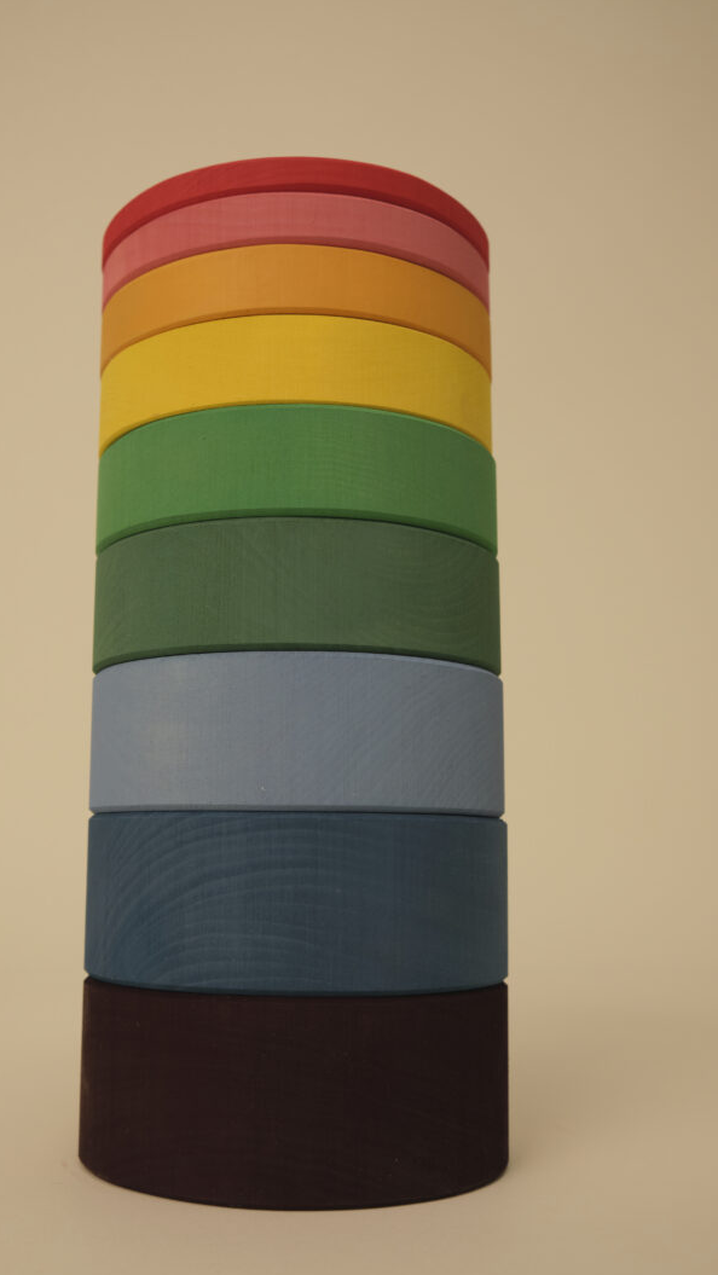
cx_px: 299
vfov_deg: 54.0
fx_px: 1251
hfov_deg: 31.9
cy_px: 640
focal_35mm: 37
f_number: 5.6
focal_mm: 23
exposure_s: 1/250
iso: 800
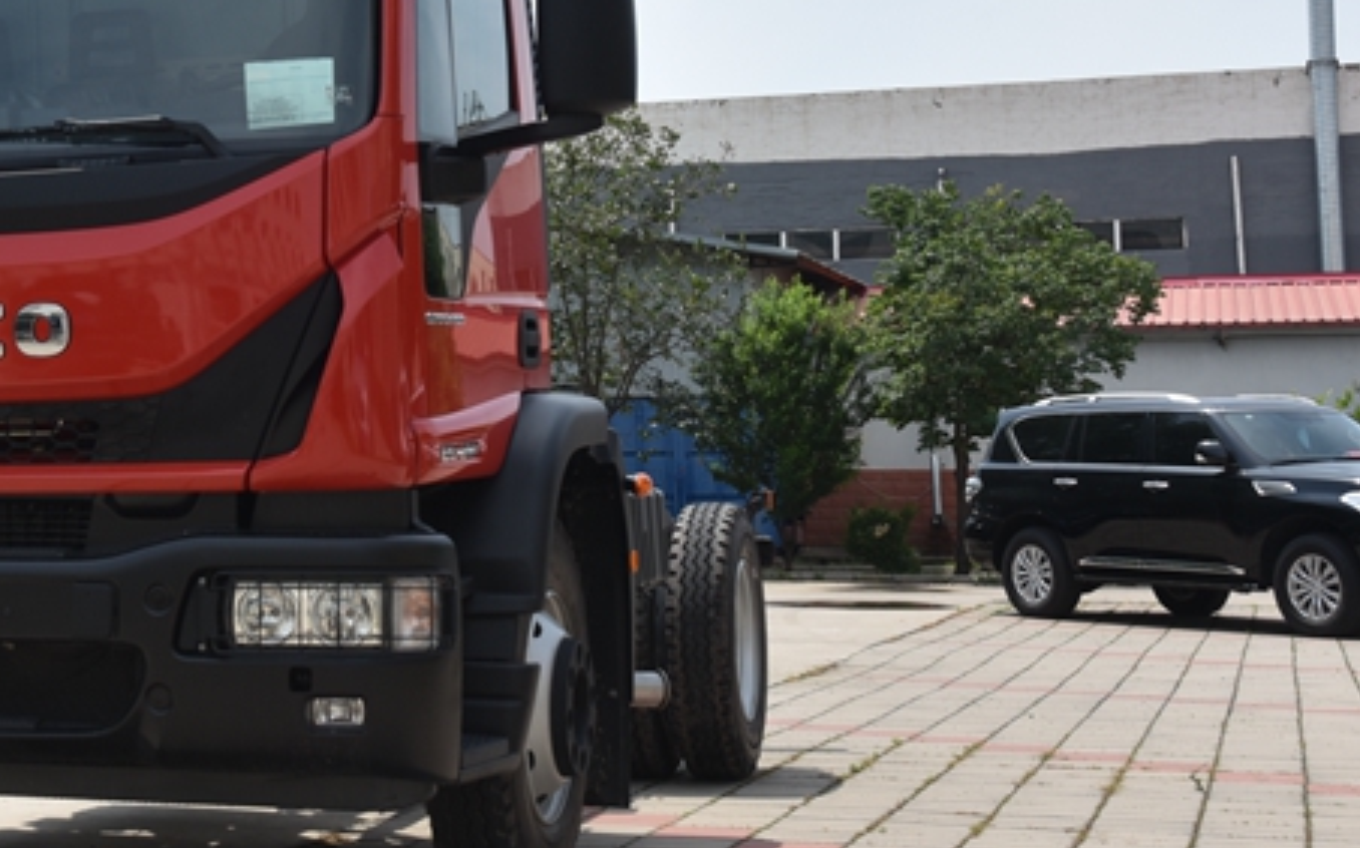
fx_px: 2445
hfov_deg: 30.3
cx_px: 259
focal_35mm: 66
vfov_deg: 19.5
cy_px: 209
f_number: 9
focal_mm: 35
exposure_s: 1/320
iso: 200
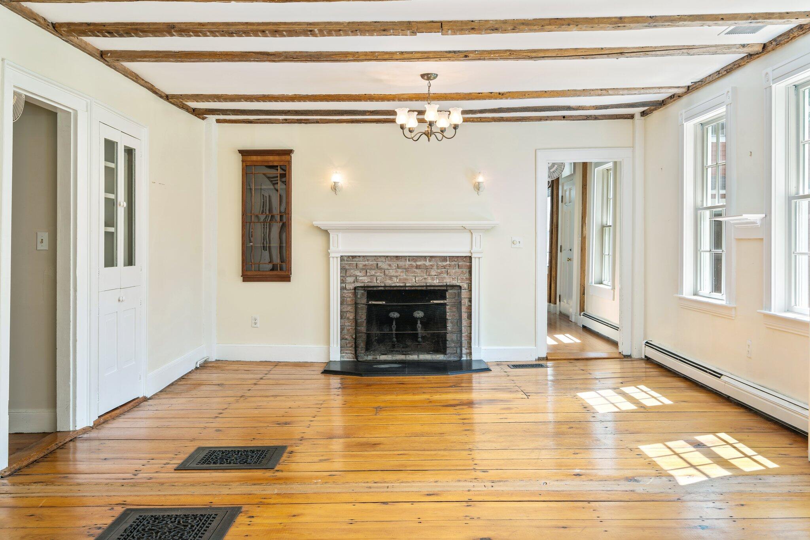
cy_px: 270
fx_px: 742
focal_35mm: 33
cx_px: 405
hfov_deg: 57.2
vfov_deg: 40.0
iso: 64
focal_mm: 33
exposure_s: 1/2
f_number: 9
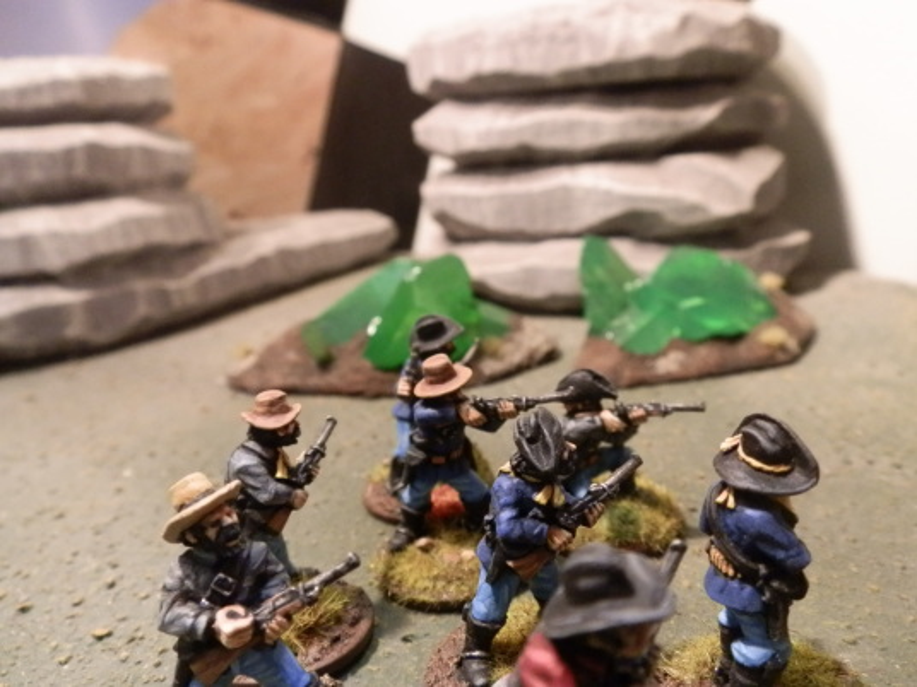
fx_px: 742
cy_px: 344
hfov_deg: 63.4
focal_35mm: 28
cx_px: 458
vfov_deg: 49.7
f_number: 3.1
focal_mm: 5
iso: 400
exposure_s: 1/50
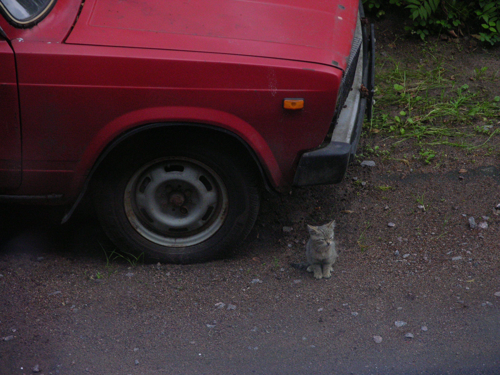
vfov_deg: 7.1
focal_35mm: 210
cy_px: 188
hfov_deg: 9.4
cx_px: 250
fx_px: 3033
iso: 200
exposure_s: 1/253
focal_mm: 52.4
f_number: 4.1
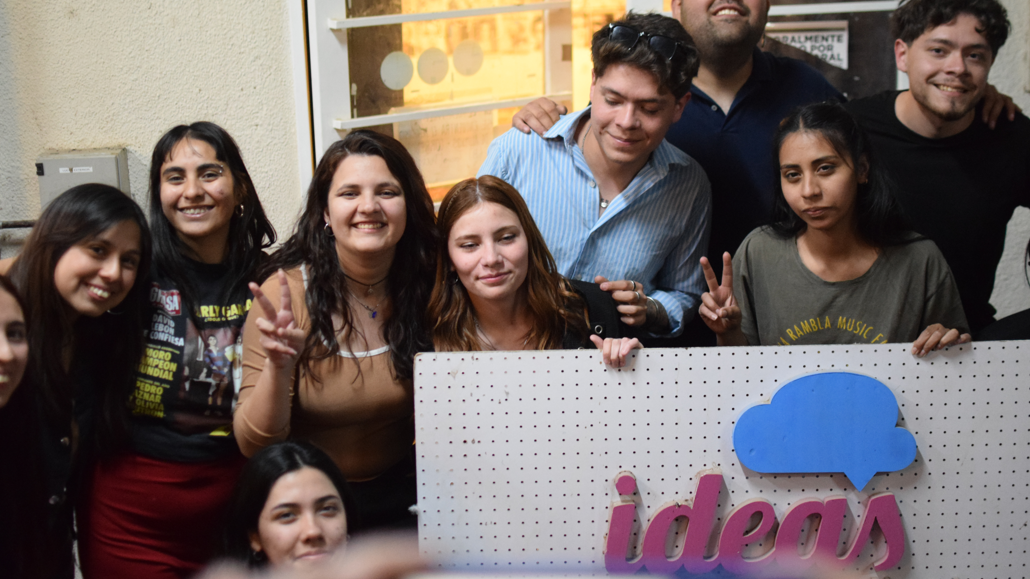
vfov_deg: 21.6
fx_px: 1517
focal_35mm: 56
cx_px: 516
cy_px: 267
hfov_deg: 37.5
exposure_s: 1/125
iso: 3200
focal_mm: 35
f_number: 1.8
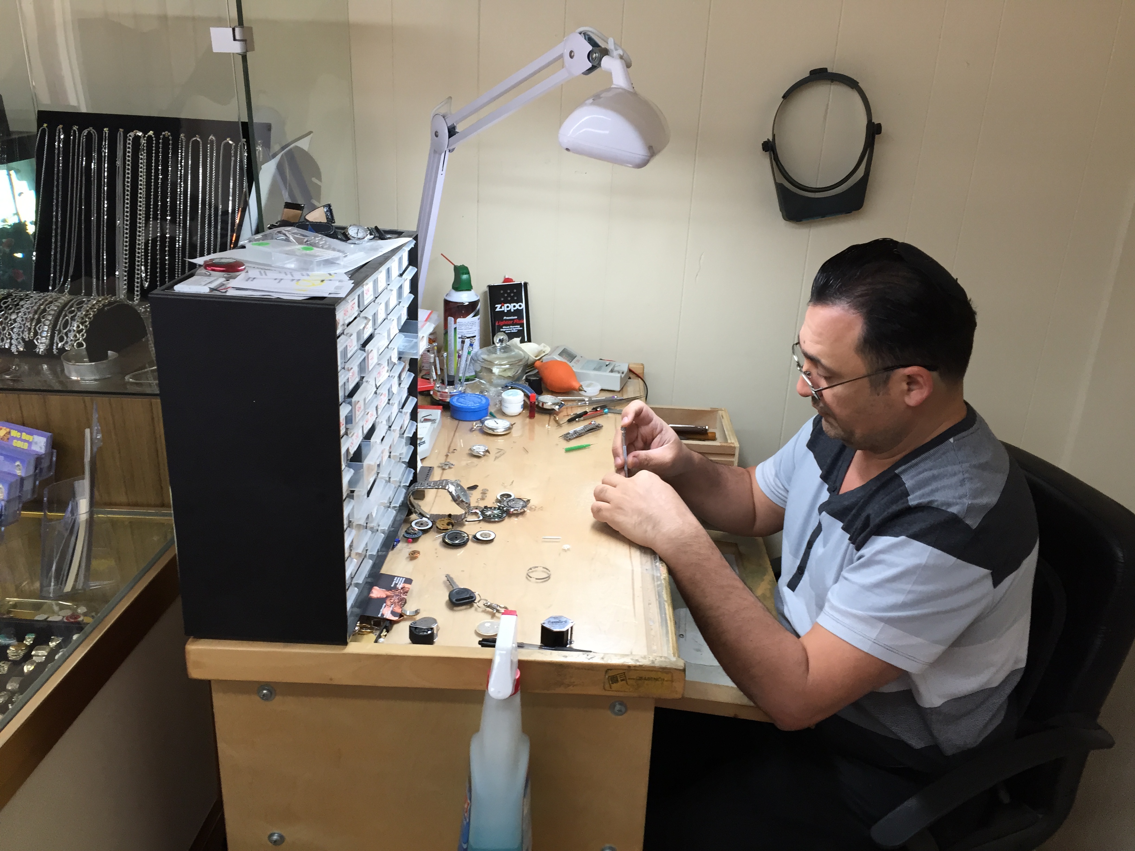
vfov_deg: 48.2
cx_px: 568
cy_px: 426
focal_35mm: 29
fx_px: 951
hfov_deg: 61.7
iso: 32
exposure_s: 1/30
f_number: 2.2
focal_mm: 4.15
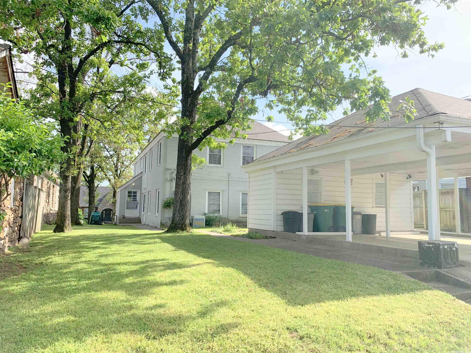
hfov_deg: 67.3
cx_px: 236
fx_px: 354
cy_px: 176
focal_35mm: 26
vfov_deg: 53.1
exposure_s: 1/835
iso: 25
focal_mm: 4.25
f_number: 1.8
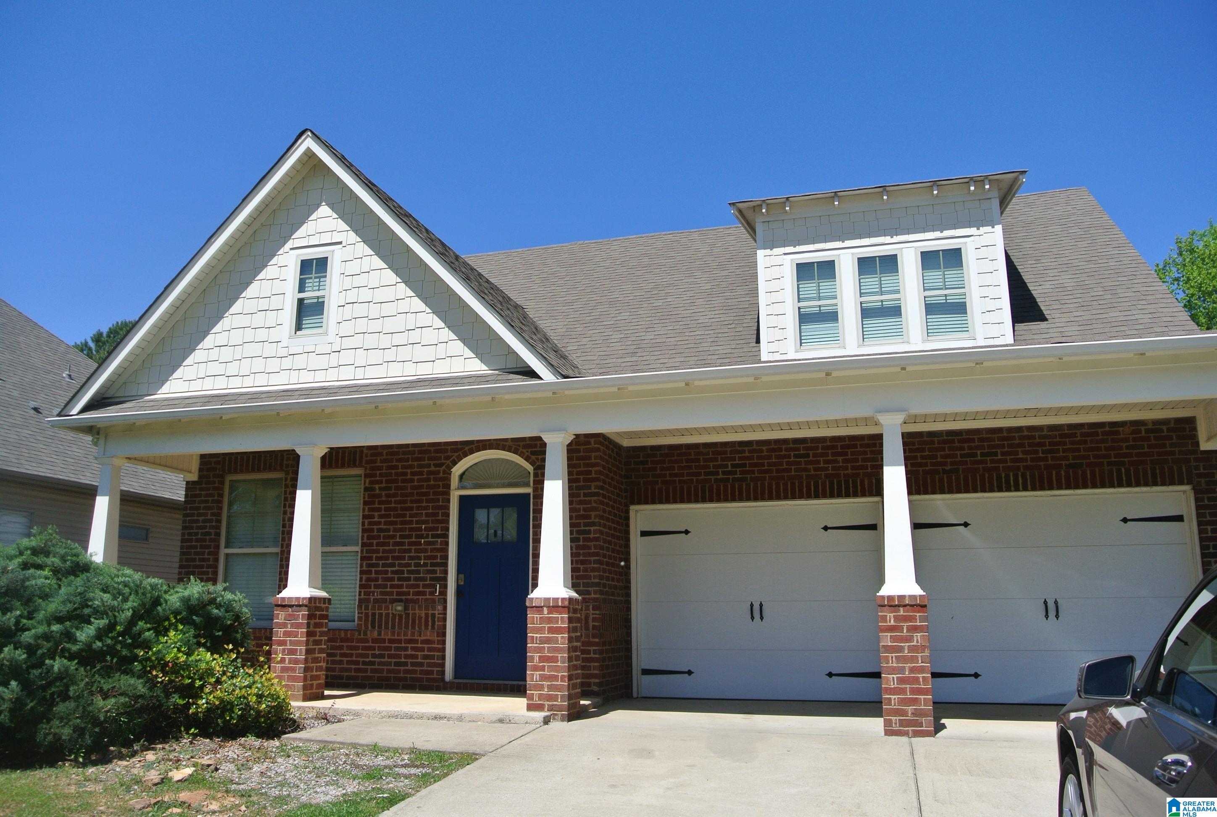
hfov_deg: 67.3
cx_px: 608
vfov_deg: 48.1
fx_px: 915
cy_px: 408
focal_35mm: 27
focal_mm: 10
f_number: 5
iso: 100
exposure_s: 1/800
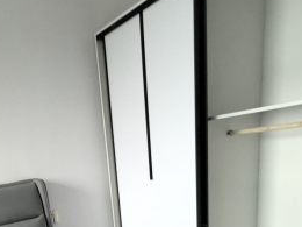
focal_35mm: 40
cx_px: 58
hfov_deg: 44.4
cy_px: 276
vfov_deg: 30.3
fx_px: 349
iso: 80
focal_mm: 1.95
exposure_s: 1/100
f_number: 2.2
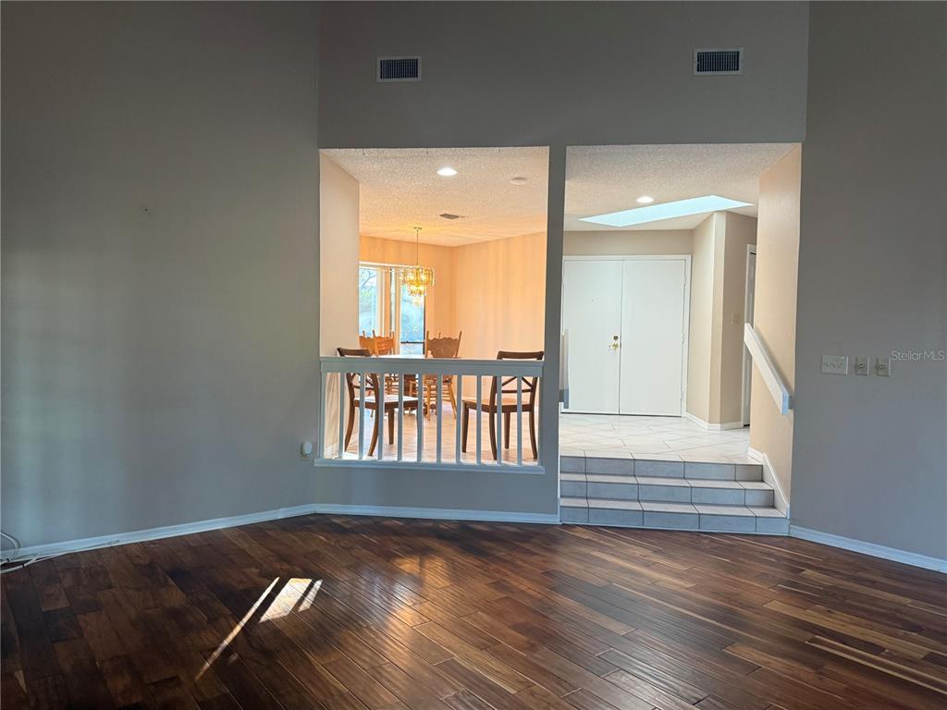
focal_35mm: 24
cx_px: 474
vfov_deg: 56.8
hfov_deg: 71.6
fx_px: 657
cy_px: 355
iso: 250
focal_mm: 6.76
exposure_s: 1/60
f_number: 1.78
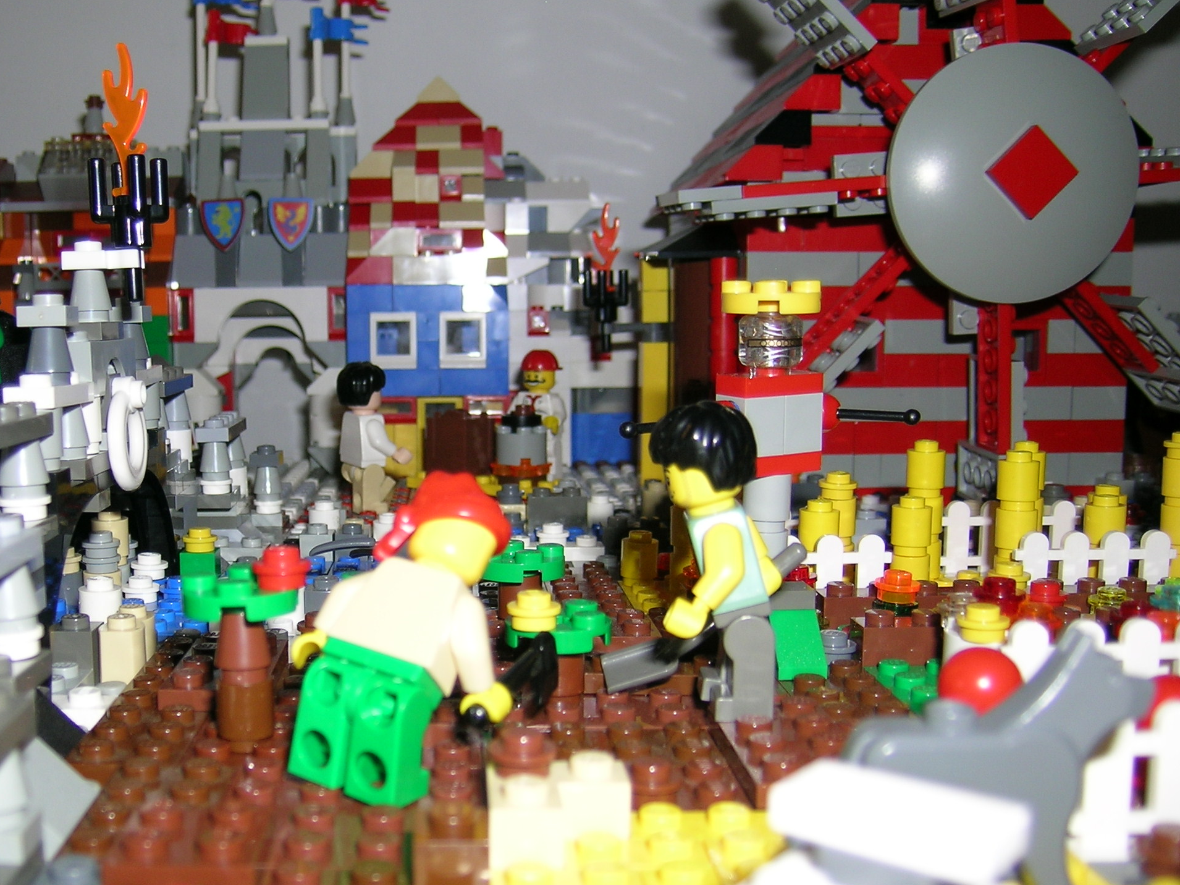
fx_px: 1295
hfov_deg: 48.1
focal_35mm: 38
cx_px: 389
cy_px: 480
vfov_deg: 37.7
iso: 50
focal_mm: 5.8
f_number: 2.8
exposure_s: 1/60.1
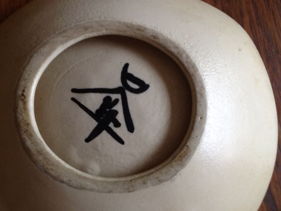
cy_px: 106
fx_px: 357
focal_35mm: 44
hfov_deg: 42.9
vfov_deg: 32.9
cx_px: 140
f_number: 2.4
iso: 64
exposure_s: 1/30
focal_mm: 2.03
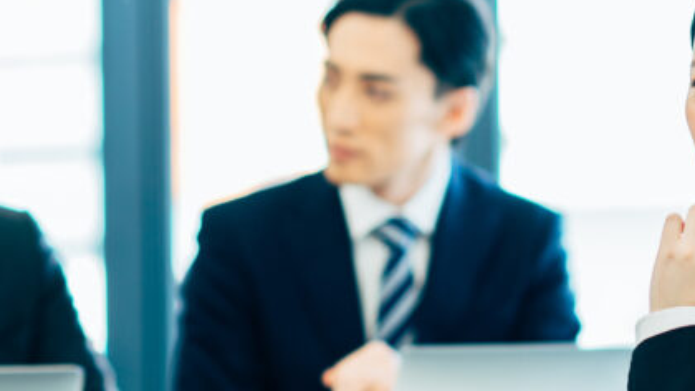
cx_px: 463
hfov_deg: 9.9
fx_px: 3998
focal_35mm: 217
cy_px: 267
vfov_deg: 5.6
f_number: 2.5
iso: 400
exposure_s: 1/200
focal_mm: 85
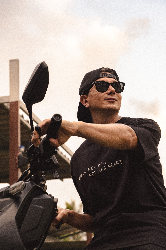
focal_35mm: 83
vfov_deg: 24.5
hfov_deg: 16.5
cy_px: 125
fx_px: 574
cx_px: 83
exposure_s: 1/320
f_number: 5
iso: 1250
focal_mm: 55
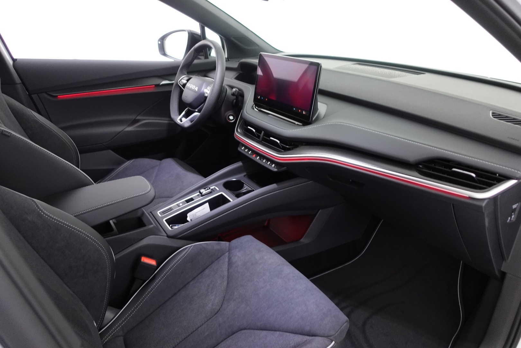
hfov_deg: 73.7
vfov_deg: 53.1
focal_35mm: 24
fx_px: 347
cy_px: 174
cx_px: 260
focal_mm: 9.4
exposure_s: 1/25
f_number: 1.8
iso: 800
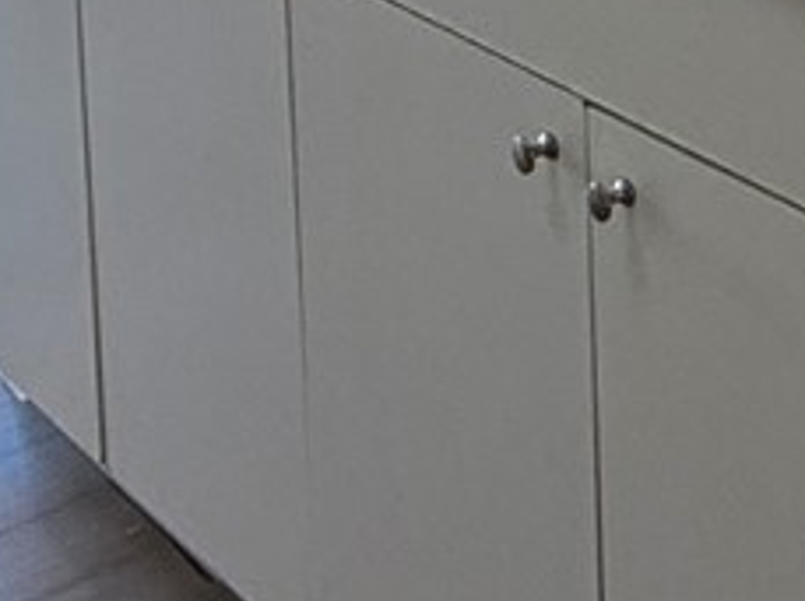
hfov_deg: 17.4
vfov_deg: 13.1
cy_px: -580
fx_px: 2275
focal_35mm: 98
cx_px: 1308
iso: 160
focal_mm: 2.22
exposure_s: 1/120
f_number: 2.2
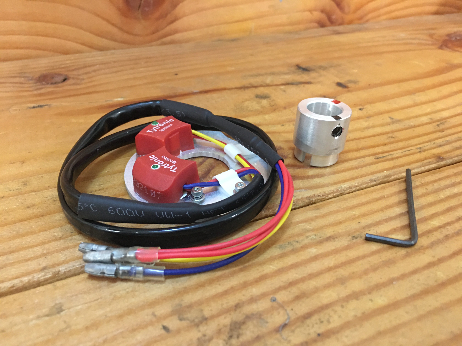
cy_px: 173
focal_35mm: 29
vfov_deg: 48.2
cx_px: 231
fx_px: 387
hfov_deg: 61.7
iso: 80
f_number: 2.2
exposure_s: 1/4
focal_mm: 4.15
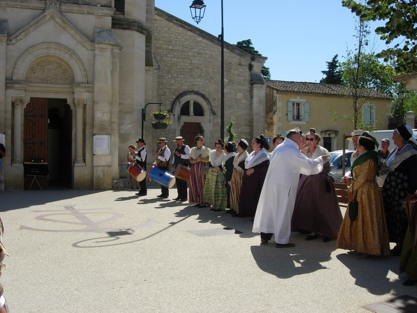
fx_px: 458
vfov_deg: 37.7
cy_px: 156
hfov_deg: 49.0
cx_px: 208
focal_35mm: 38
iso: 64
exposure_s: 1/664
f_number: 4.8
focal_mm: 7.8
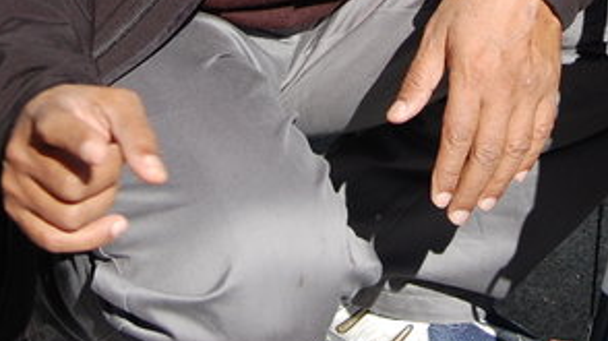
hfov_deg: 9.4
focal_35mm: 230
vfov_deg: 5.2
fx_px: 3706
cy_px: -332
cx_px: 378
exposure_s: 1/320
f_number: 9
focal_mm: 42
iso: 200
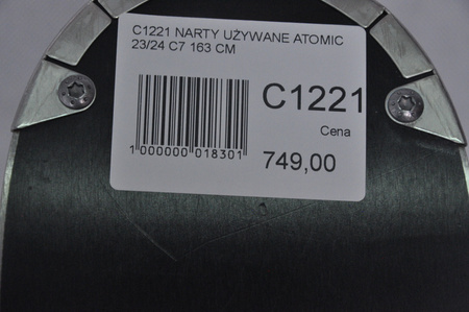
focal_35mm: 158
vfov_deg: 8.7
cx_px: 234
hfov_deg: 13.1
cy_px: 156
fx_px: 2050
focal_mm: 105
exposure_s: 1/125
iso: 3200
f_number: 9.5
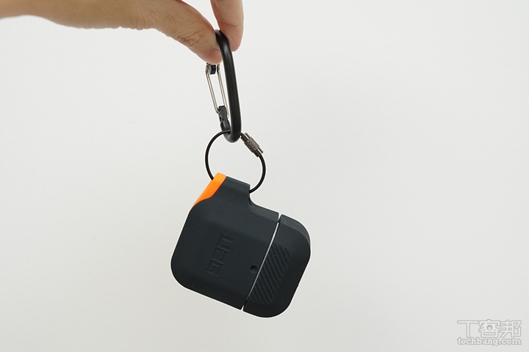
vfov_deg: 25.8
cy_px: 176
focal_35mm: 52
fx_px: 771
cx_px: 264
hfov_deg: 37.9
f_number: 7.1
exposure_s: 1/125
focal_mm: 35
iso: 2500
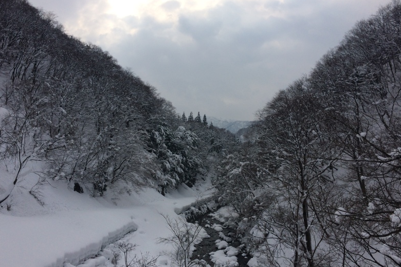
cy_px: 135
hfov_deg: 58.7
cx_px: 196
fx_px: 356
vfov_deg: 41.1
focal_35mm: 32
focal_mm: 4.12
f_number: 2.2
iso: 40
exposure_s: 1/5128
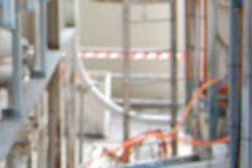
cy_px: -57
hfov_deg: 14.7
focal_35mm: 127
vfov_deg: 10.6
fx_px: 890
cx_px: -152
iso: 400
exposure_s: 1/100
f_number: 3.8
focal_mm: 20
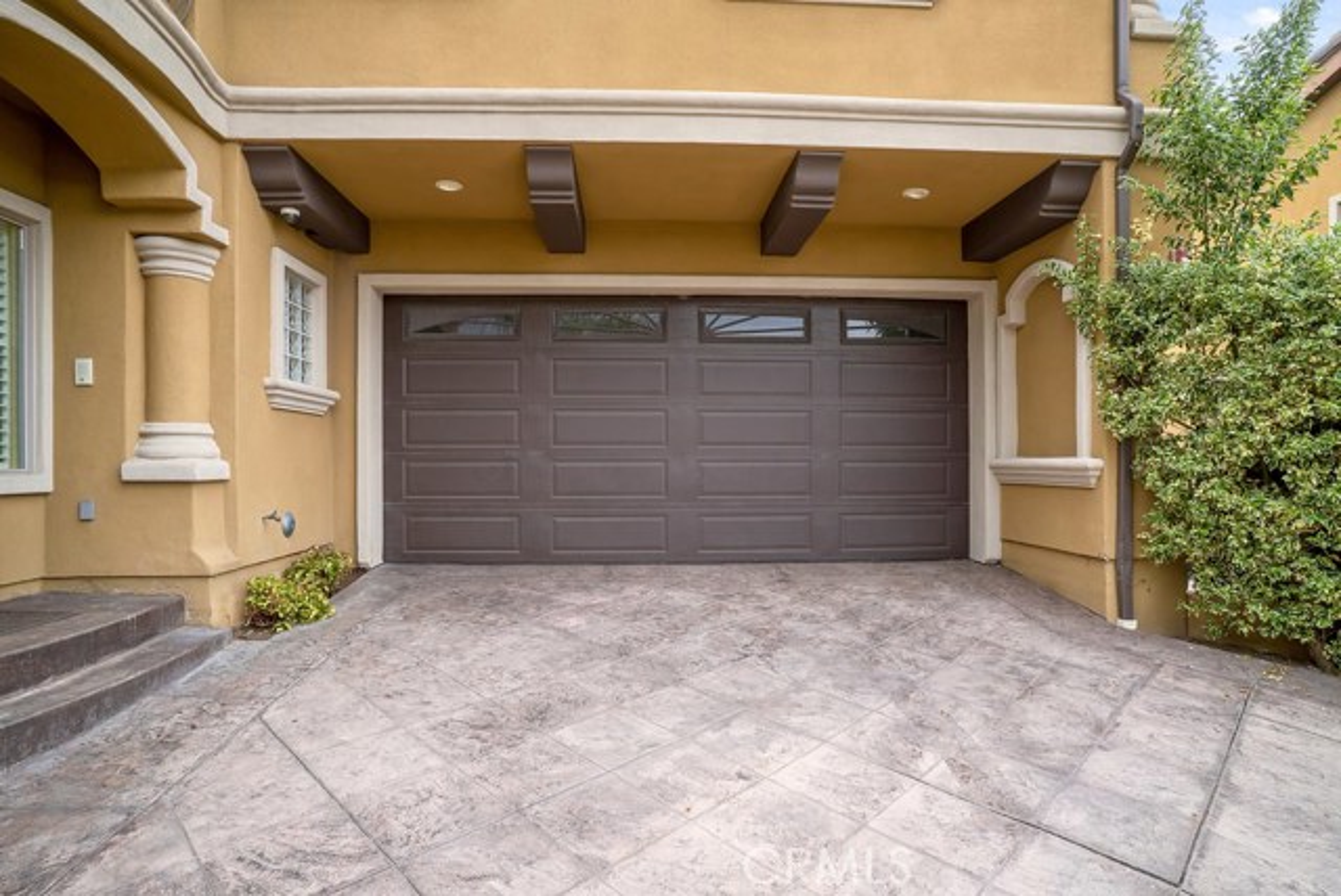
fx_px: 671
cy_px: 448
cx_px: 670
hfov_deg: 89.9
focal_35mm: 18
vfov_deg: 67.5
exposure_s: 1/100
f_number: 14
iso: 125
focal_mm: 18
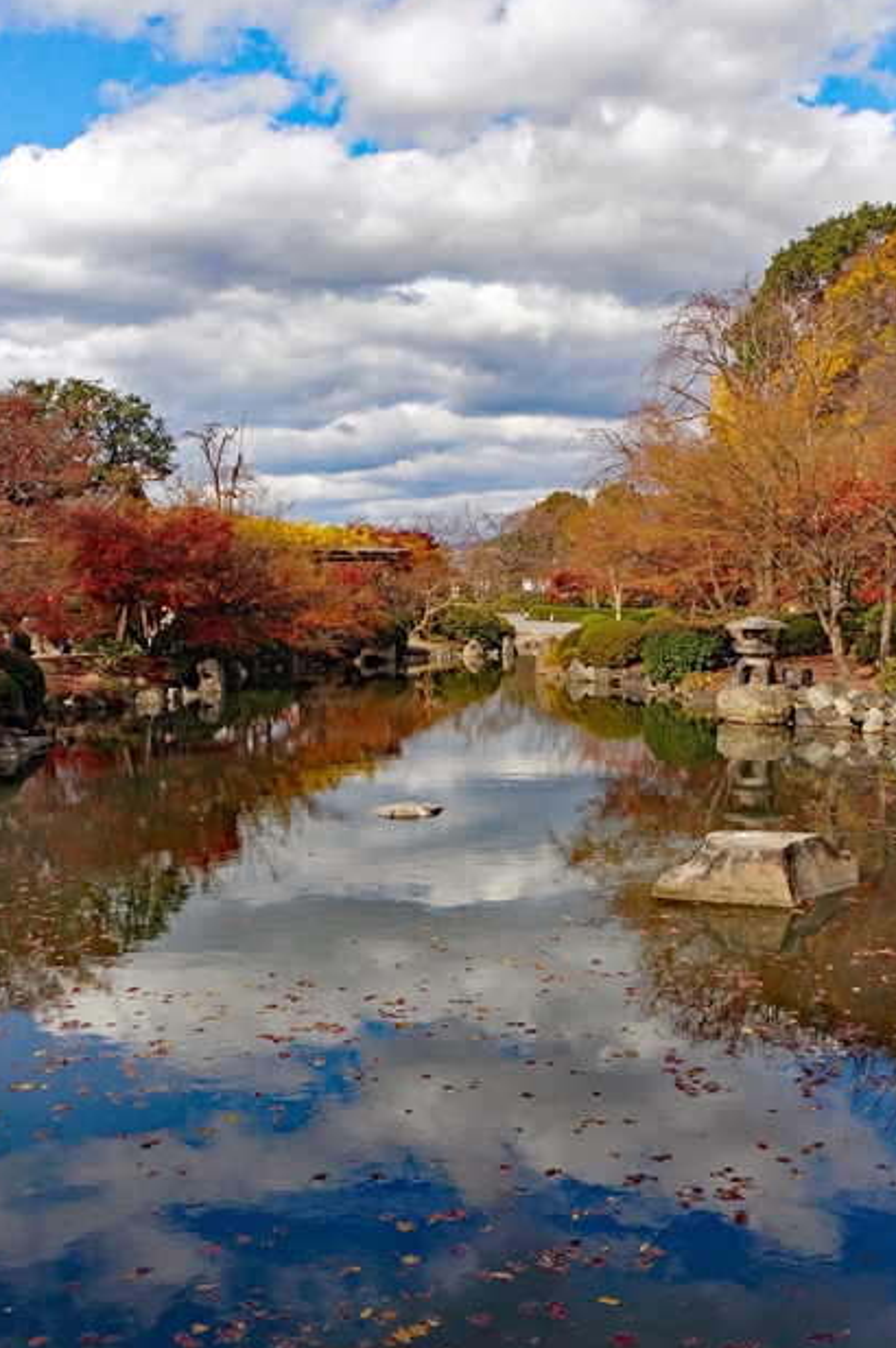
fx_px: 1310
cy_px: 813
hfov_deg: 37.7
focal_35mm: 35
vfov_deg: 54.1
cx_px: 487
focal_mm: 18
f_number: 11
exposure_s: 1/320
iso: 400
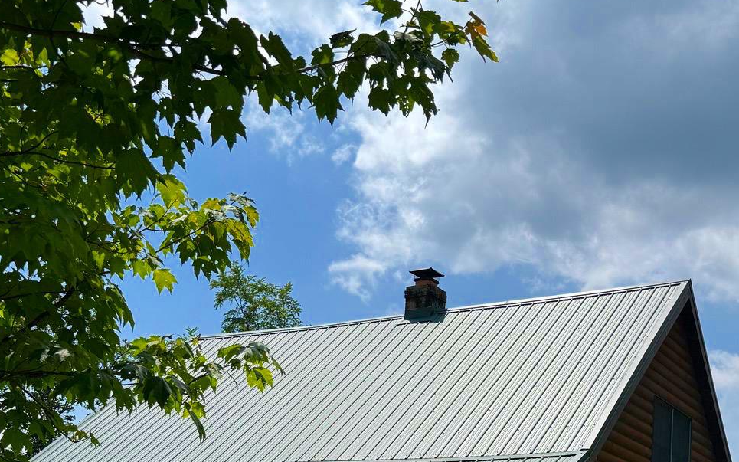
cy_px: 516
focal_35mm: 54
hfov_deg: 37.5
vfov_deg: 22.5
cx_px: 385
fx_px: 1088
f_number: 1.78
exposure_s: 1/7092
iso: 80
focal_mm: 6.76
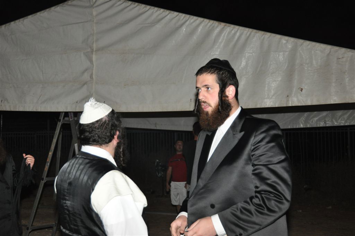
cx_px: 178
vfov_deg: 25.7
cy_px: 118
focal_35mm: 52
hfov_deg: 37.9
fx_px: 517
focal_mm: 35
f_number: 4.2
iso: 800
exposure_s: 1/60
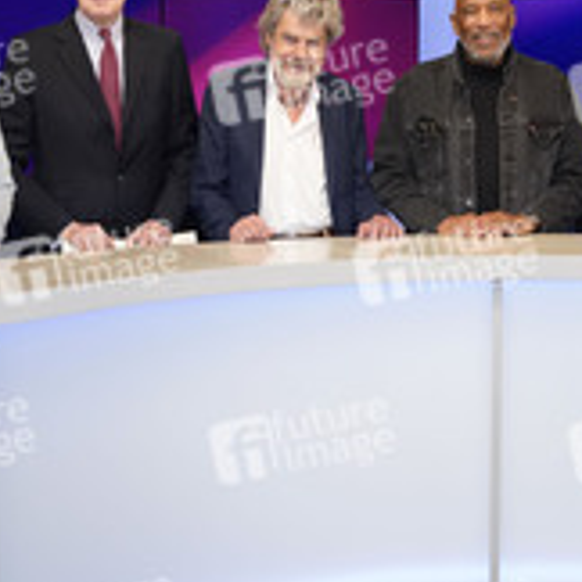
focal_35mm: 66
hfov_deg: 26.0
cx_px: 350
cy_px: 172
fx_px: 1255
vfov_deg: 25.9
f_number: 5.6
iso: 2000
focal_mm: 28
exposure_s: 1/125
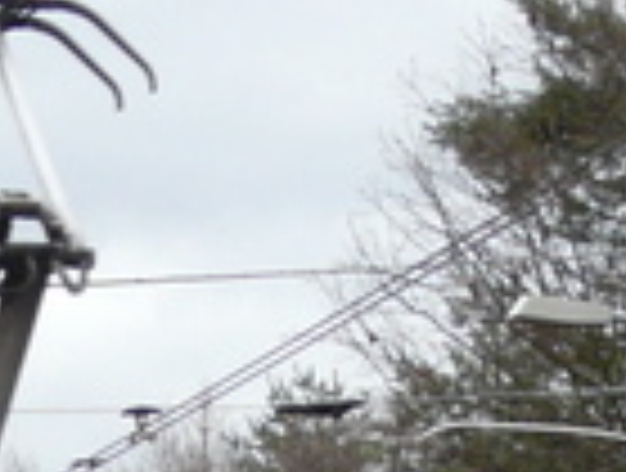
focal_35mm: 380
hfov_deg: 5.2
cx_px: -72
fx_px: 6890
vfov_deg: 3.8
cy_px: 1344
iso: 100
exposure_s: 1/100
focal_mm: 8.8
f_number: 4
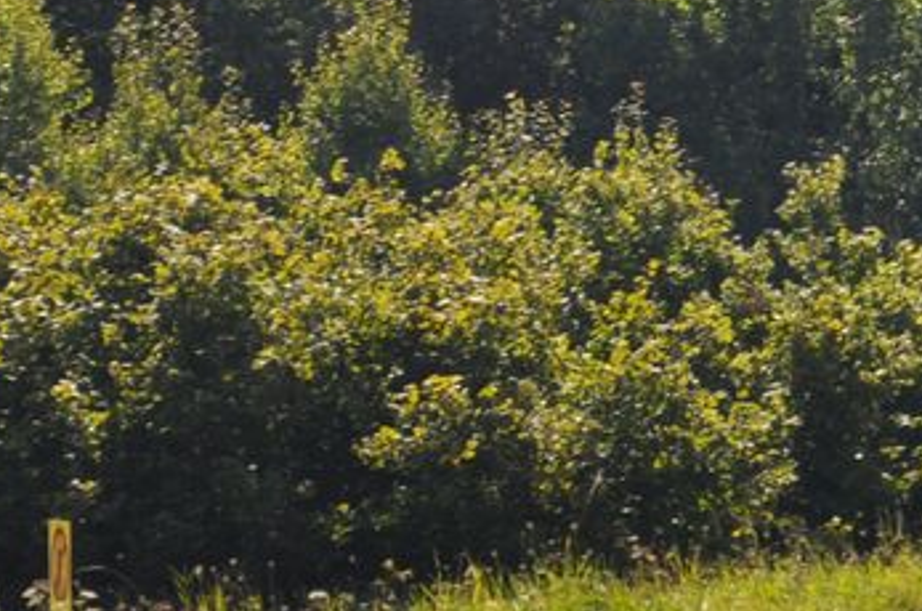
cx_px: 1836
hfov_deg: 2.8
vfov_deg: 1.9
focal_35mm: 726
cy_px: 93
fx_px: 18567
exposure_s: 1/640
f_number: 6.3
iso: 200
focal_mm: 105
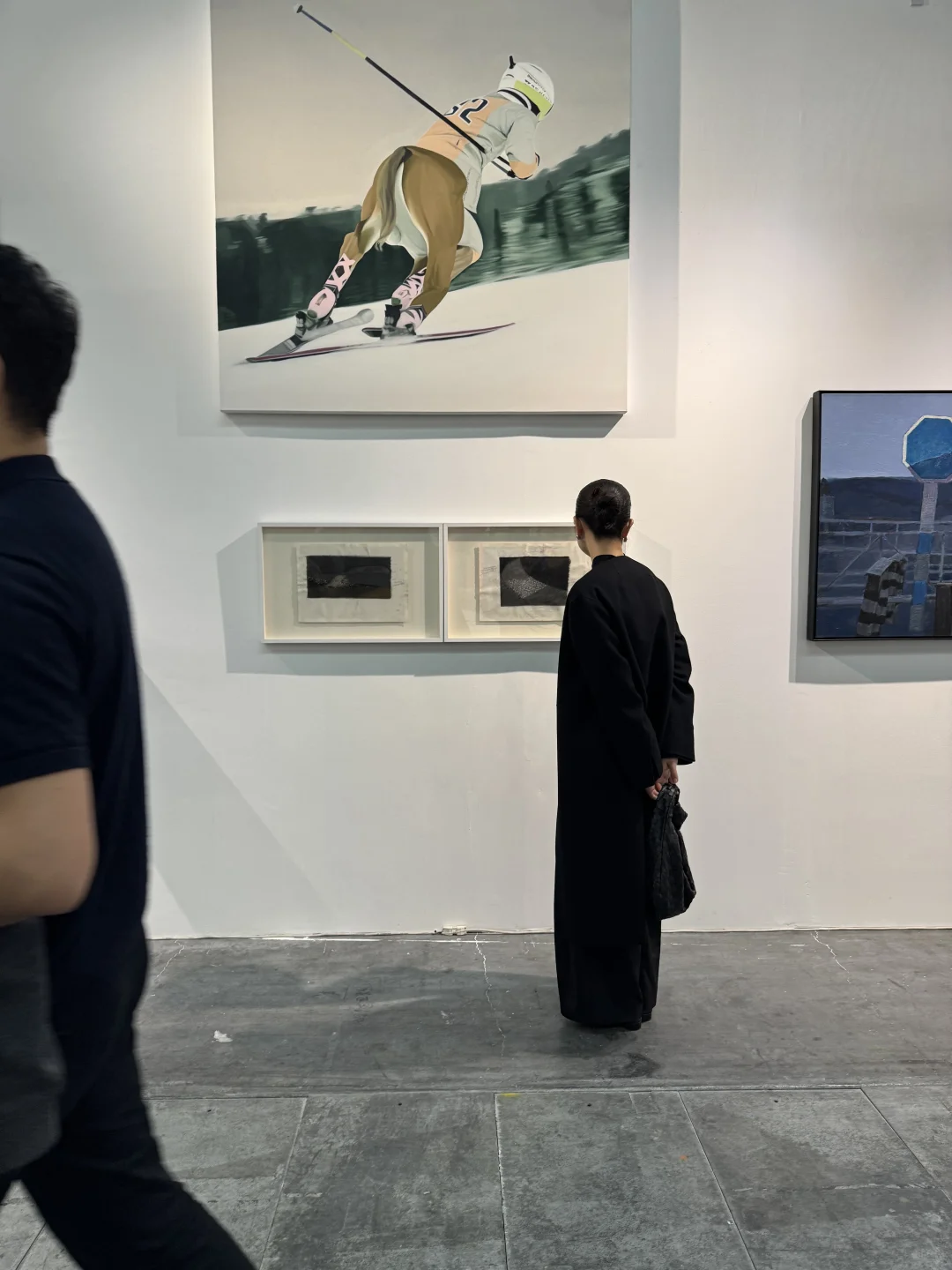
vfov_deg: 71.6
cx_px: 476
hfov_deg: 56.8
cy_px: 635
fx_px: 880
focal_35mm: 24
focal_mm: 6.76
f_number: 1.78
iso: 125
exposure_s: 1/121
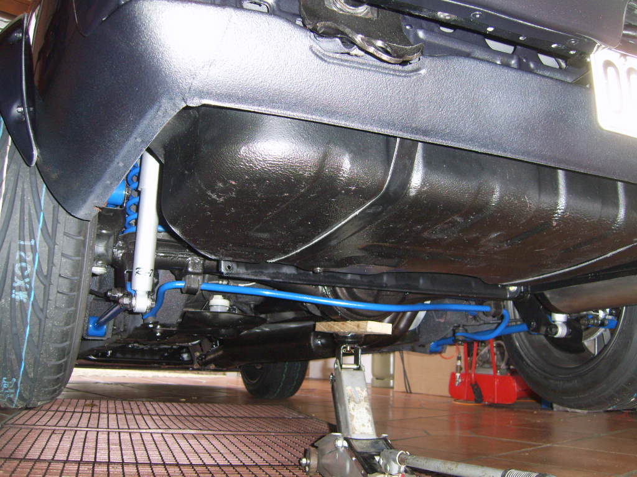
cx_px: 318
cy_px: 238
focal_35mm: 38
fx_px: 699
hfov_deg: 49.0
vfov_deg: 37.7
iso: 150
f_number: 2.8
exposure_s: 1/30
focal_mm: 7.8
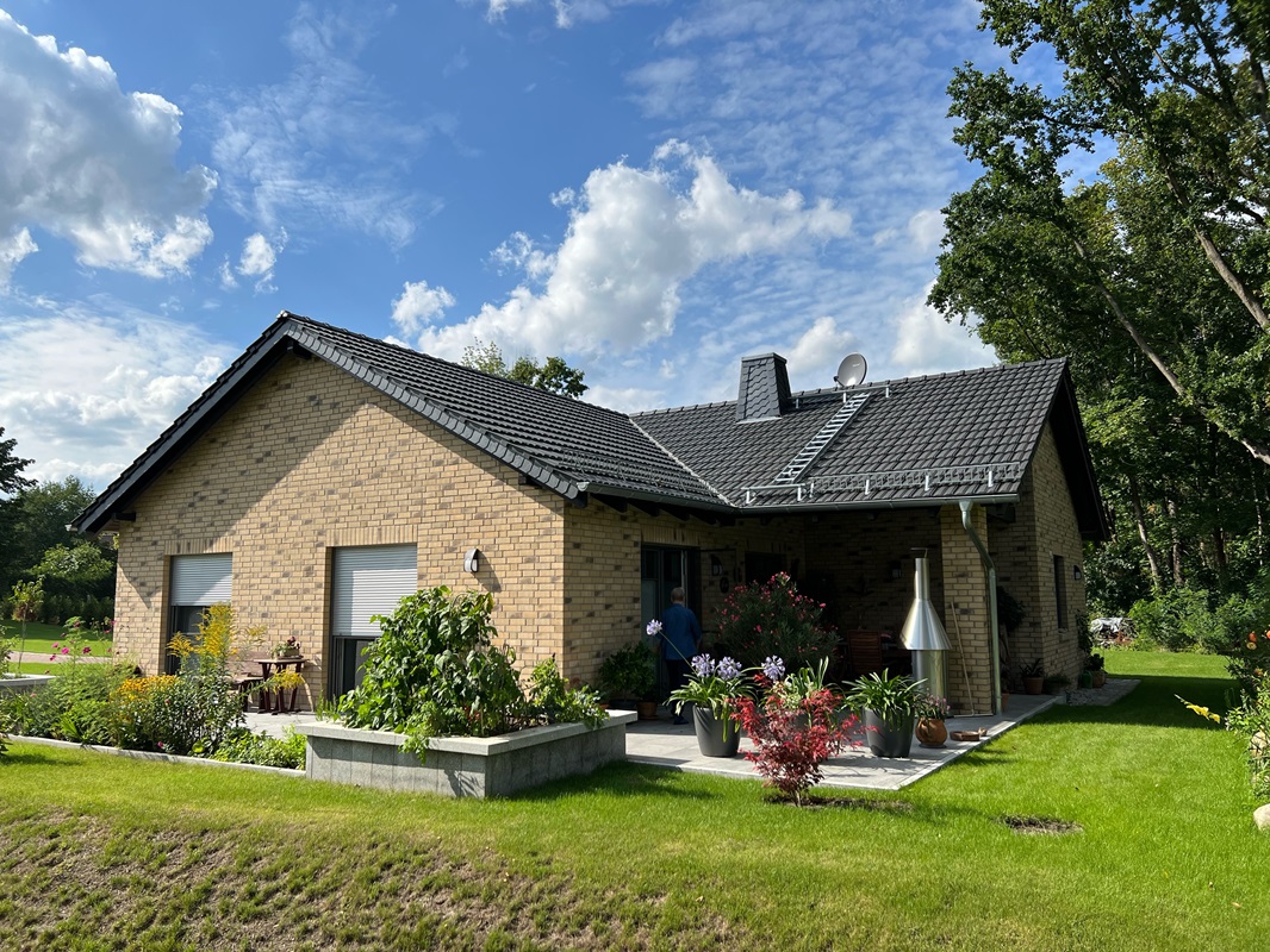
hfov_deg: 67.3
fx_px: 954
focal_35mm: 26
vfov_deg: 53.1
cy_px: 476
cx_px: 635
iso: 50
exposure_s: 1/5076
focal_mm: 5.7
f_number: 1.5
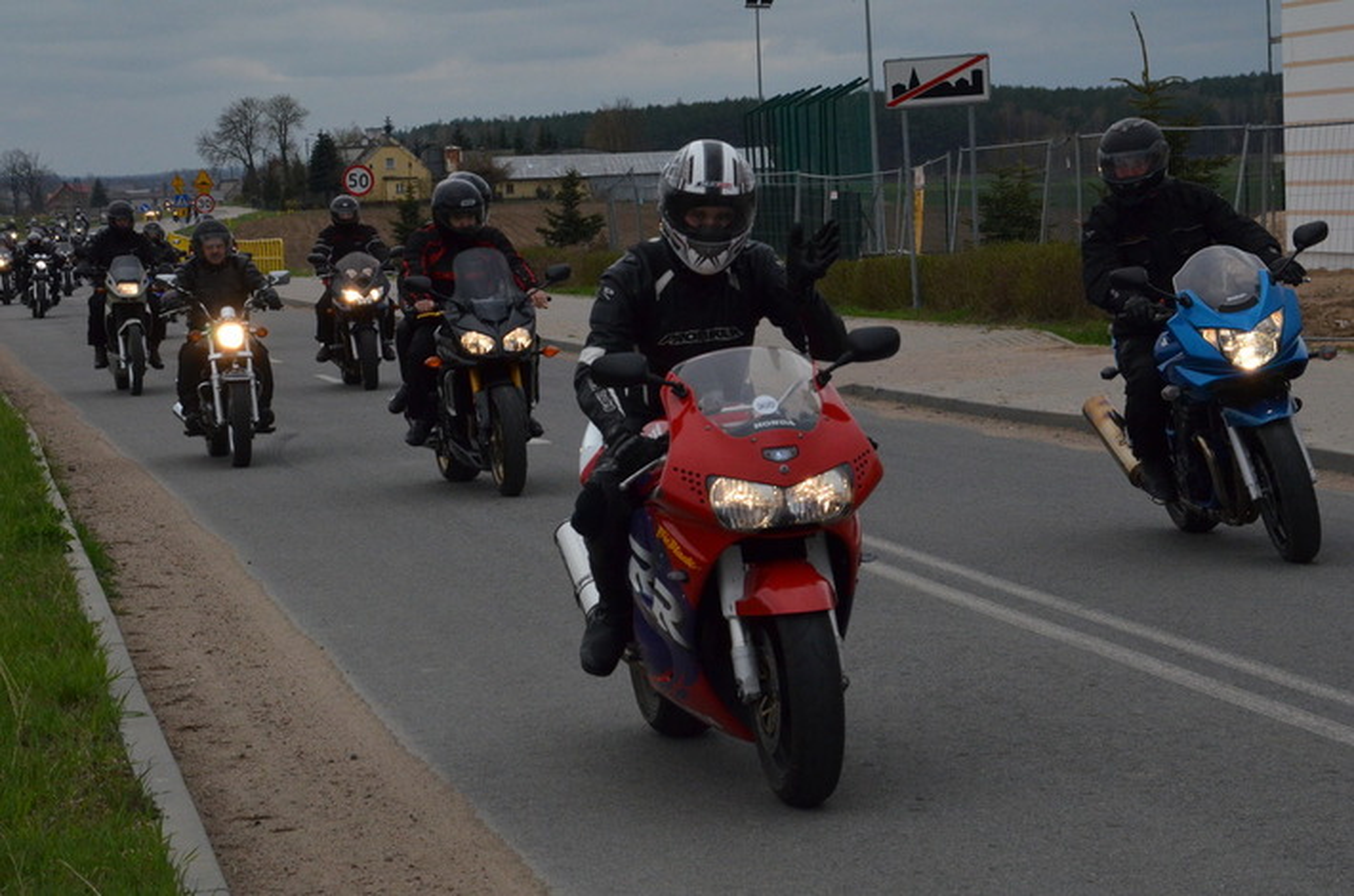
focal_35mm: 105
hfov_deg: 19.5
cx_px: 677
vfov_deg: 13.0
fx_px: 3940
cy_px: 448
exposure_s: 1/2000
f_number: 11
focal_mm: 70
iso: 1600
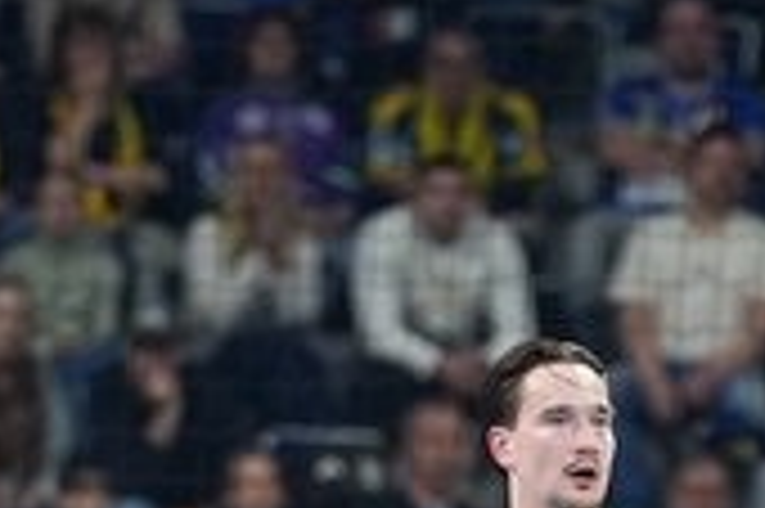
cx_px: 558
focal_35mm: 953
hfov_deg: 2.2
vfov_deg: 1.4
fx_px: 20231
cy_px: 1077
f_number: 1.8
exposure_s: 1/1600
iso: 1000
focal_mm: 135
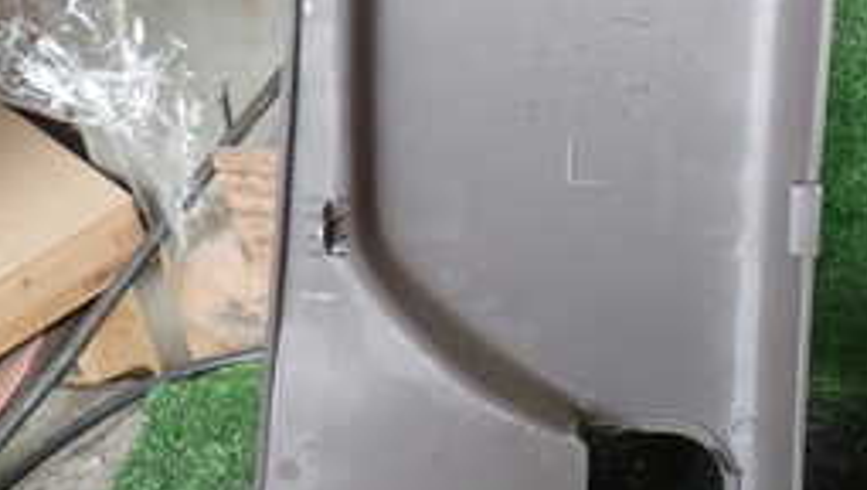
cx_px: 772
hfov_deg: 31.4
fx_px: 1473
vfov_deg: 18.8
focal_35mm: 64
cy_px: 129
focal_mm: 4.5
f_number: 2.8
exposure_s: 1/60
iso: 100
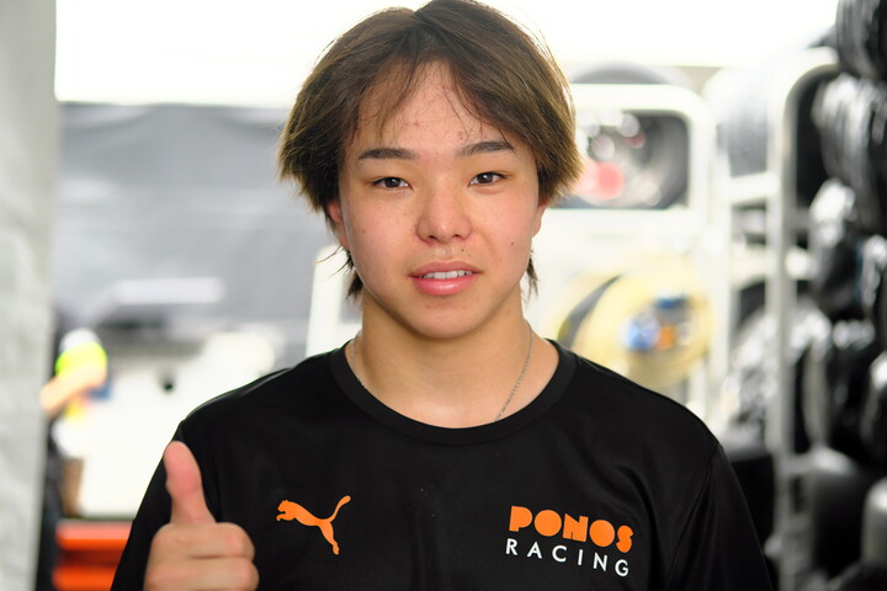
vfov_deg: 18.2
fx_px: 1848
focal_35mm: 75
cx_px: 444
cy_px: 296
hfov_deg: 27.0
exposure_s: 1/1100
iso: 640
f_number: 2
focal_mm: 50
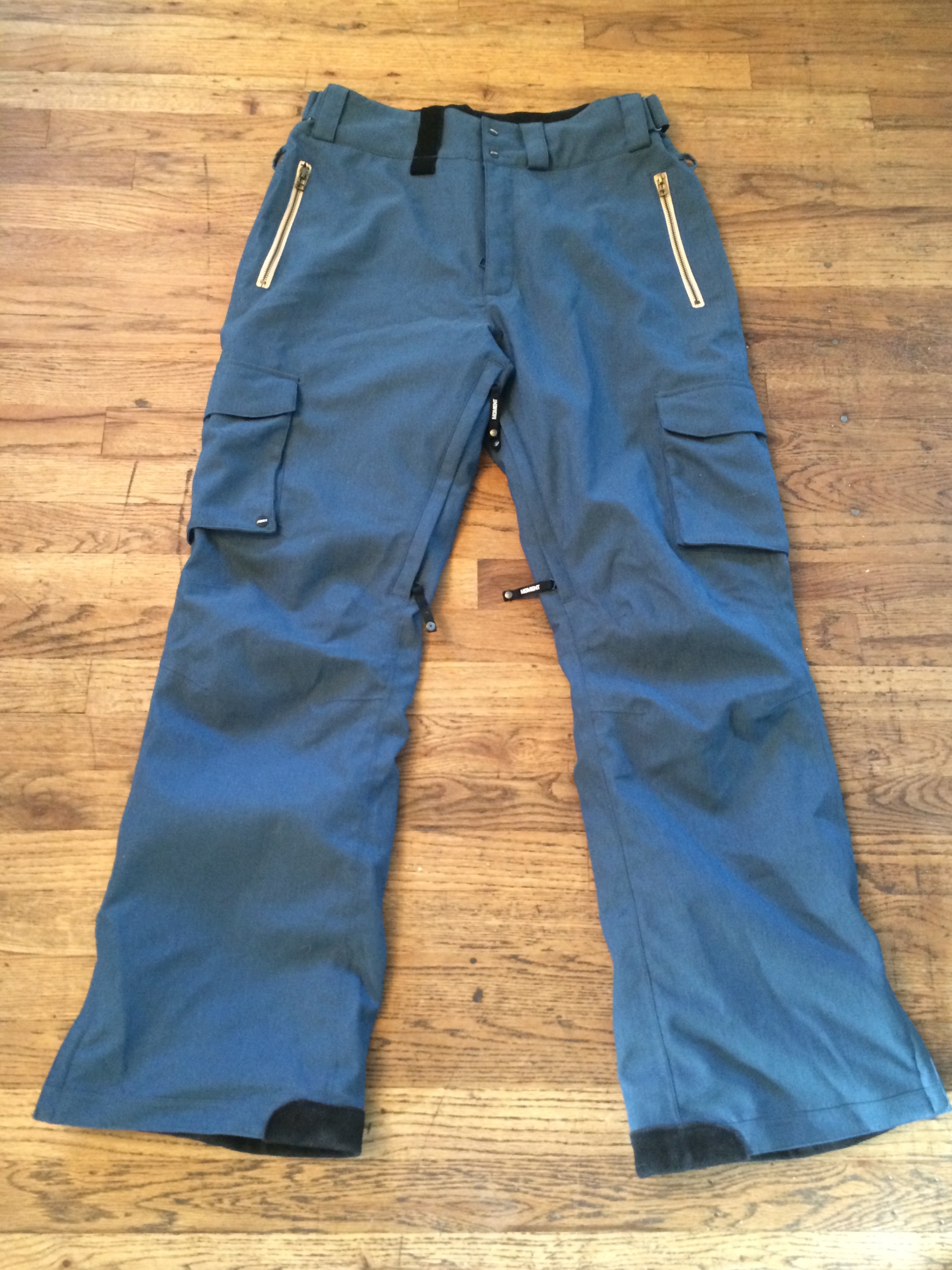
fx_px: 1063
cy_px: 635
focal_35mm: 29
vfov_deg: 61.7
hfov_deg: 48.2
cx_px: 476
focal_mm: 4.15
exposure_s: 1/17
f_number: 2.2
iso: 320
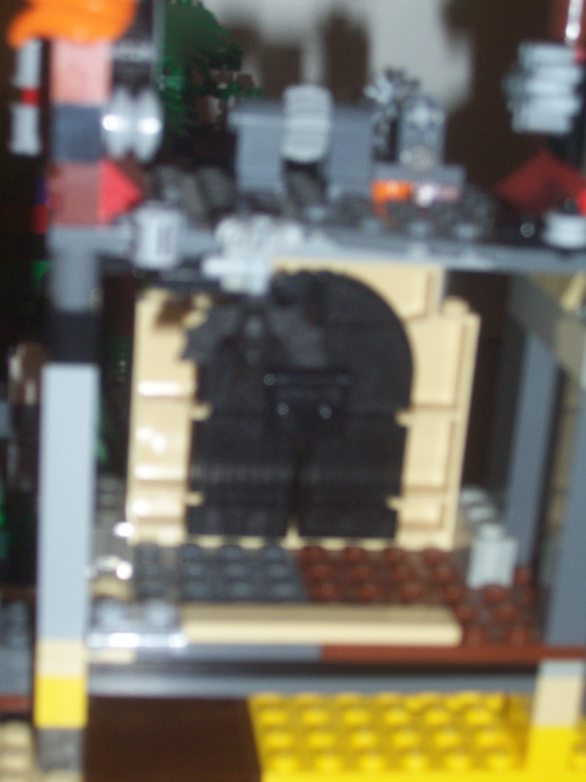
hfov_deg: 22.3
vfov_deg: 29.4
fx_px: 1490
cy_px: 391
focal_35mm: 66
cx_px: 293
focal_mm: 10.8
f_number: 4
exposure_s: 1/90
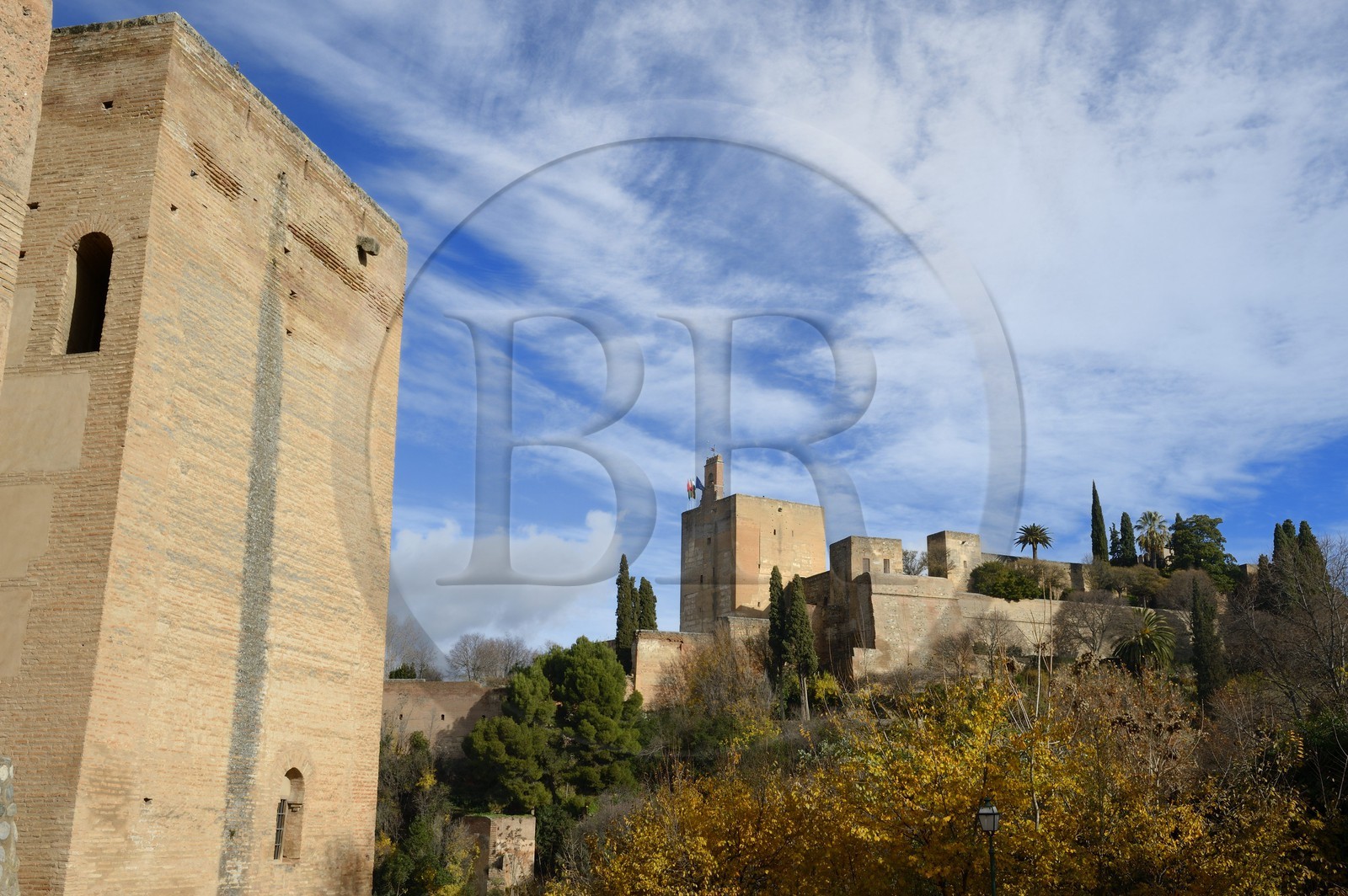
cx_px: 674
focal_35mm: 34
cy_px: 448
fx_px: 1272
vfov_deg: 38.8
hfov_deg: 55.8
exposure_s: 1/200
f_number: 14
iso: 200
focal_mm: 34
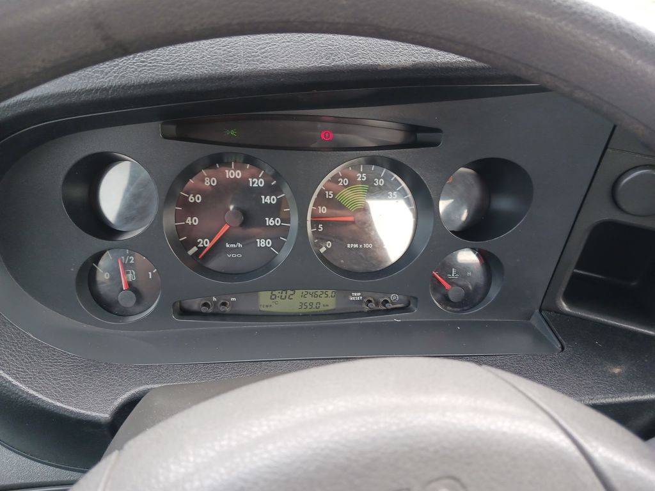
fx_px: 511
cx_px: 328
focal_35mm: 27
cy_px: 246
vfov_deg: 51.4
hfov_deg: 65.3
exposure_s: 1/50
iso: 100
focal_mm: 4
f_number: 1.8
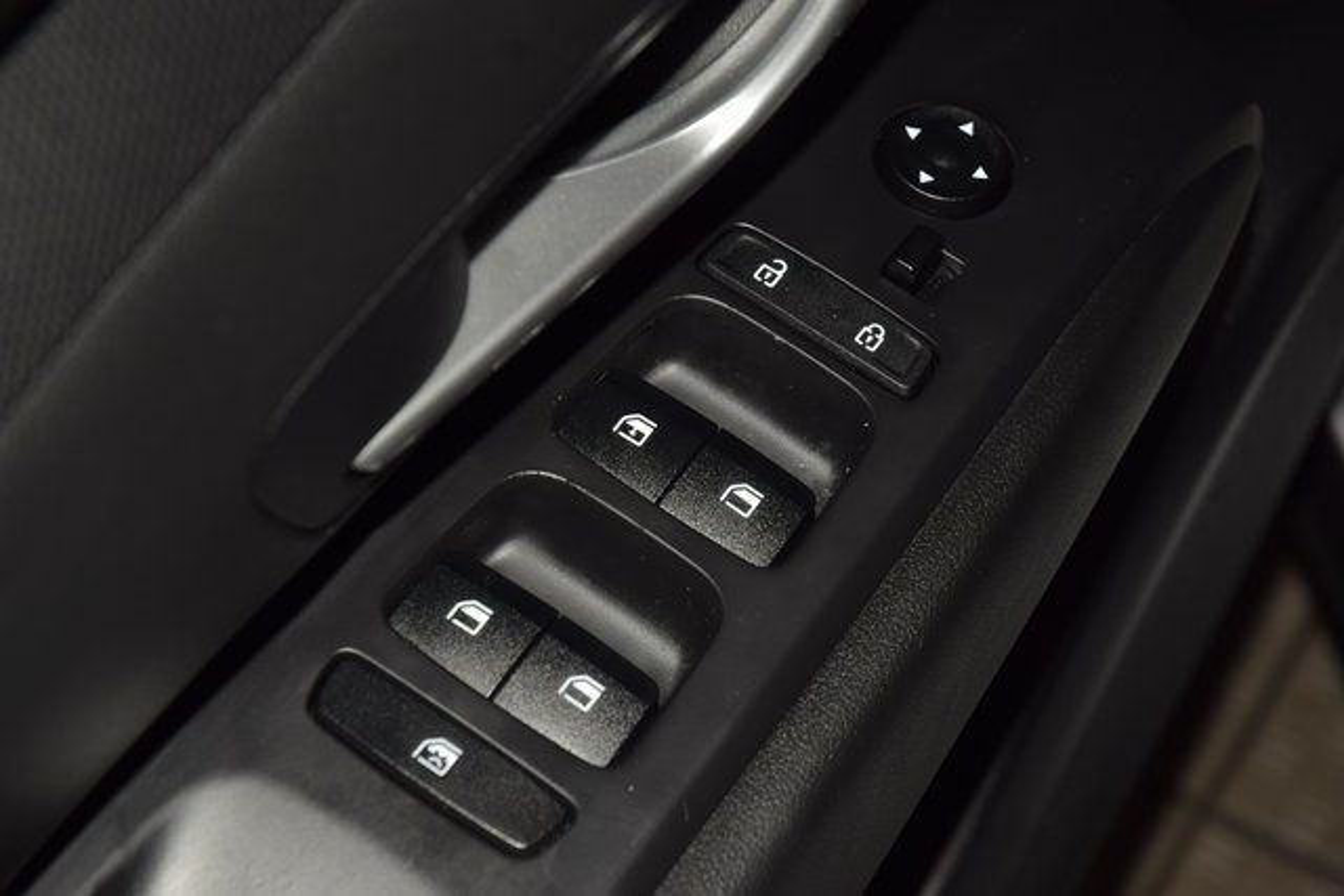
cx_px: 672
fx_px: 3921
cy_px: 448
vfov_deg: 13.0
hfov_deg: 19.5
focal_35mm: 105
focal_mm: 70
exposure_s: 1/125
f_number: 8
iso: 100
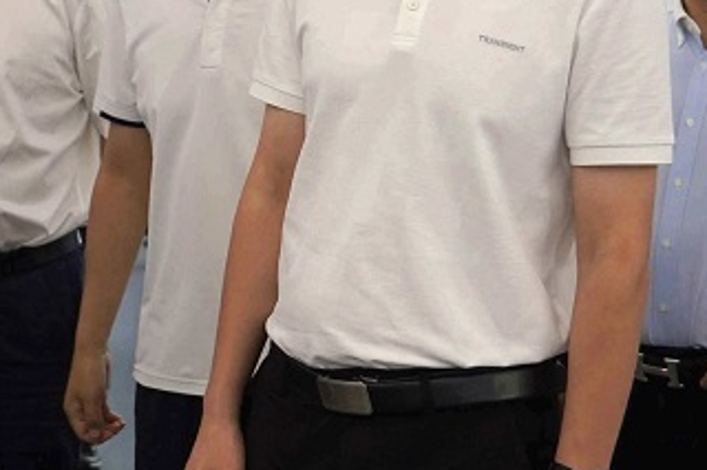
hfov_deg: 20.7
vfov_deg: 13.9
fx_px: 1904
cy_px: -18
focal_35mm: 97
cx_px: 115
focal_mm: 31
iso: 800
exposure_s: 1/160
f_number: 4
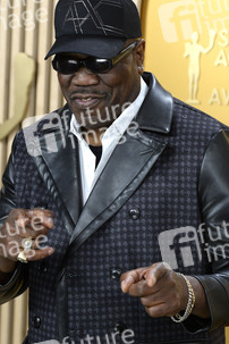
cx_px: 114
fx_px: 1536
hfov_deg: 8.5
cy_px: 186
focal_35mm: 161
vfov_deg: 12.8
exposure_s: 1/250
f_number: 5.6
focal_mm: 122
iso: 2500
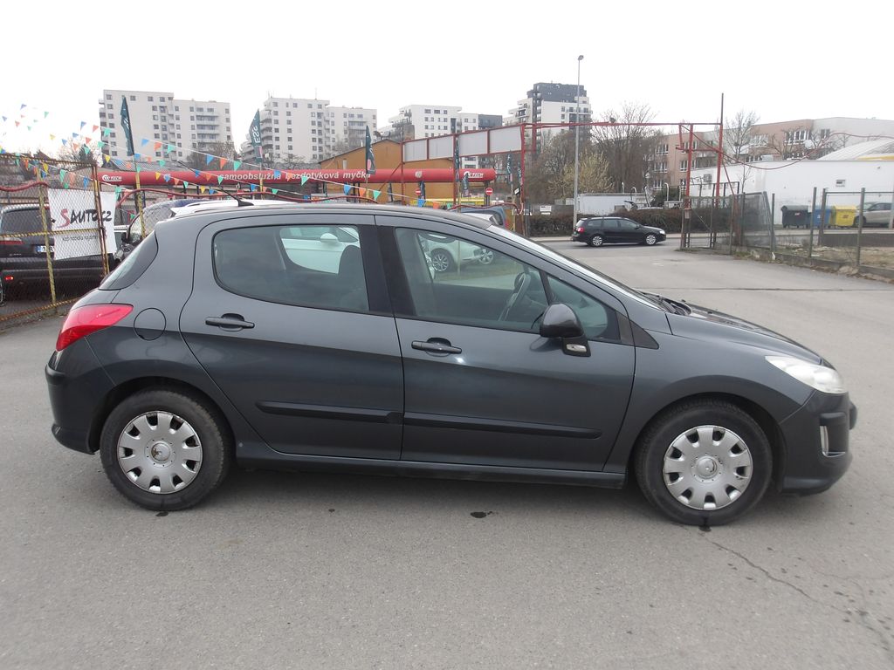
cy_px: 335
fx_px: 697
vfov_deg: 51.4
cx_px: 447
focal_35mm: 27
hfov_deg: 65.3
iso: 100
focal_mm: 4.9
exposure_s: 1/300
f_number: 3
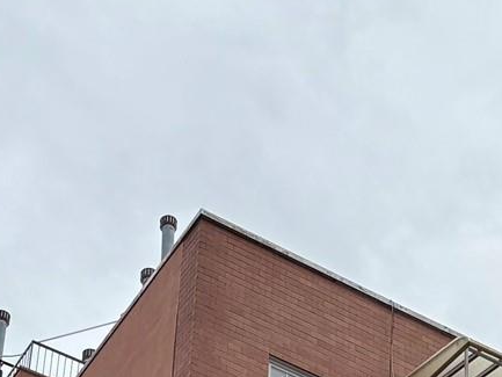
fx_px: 1784
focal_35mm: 123
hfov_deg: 16.0
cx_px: 337
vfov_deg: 10.9
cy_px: 769
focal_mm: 5.96
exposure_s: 1/3125
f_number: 1.6
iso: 50
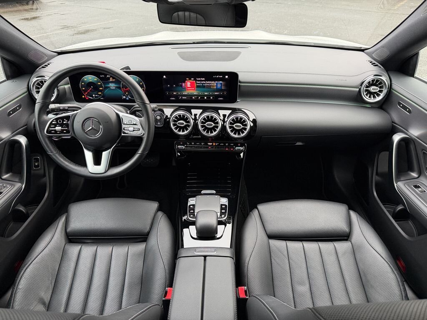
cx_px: 214
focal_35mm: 24
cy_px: 160
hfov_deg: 71.6
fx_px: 296
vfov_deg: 56.8
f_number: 1.78
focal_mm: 6.76
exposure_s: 1/60
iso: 400
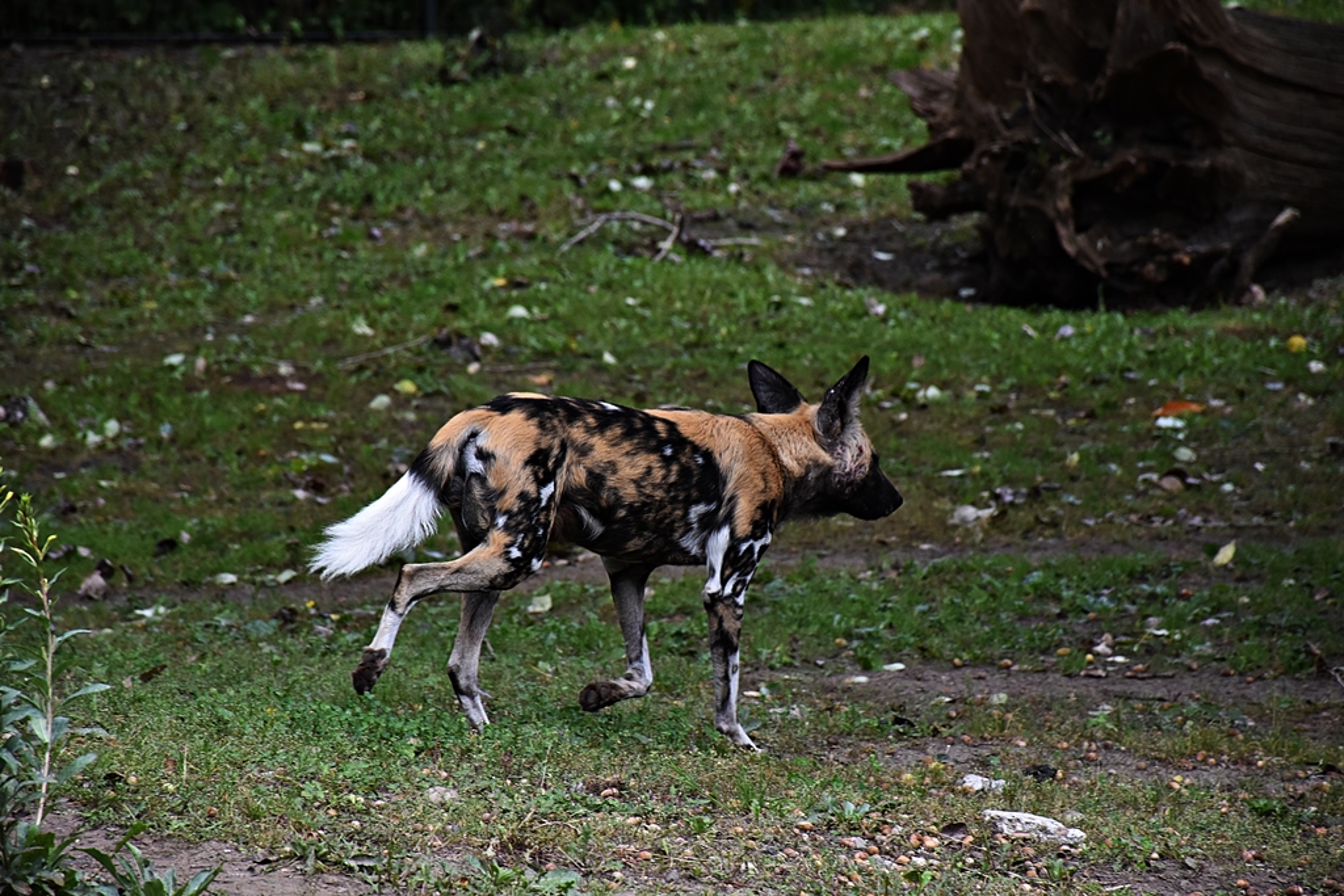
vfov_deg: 6.5
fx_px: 7841
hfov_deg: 9.8
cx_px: 672
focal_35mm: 210
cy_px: 448
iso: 800
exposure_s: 1/500
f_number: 5.6
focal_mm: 140
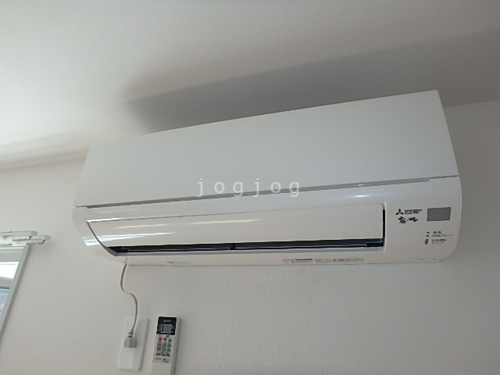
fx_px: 303
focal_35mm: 21
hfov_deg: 79.0
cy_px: 188
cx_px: 250
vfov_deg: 63.4
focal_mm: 3.7
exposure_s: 1/80
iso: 125
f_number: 3.5
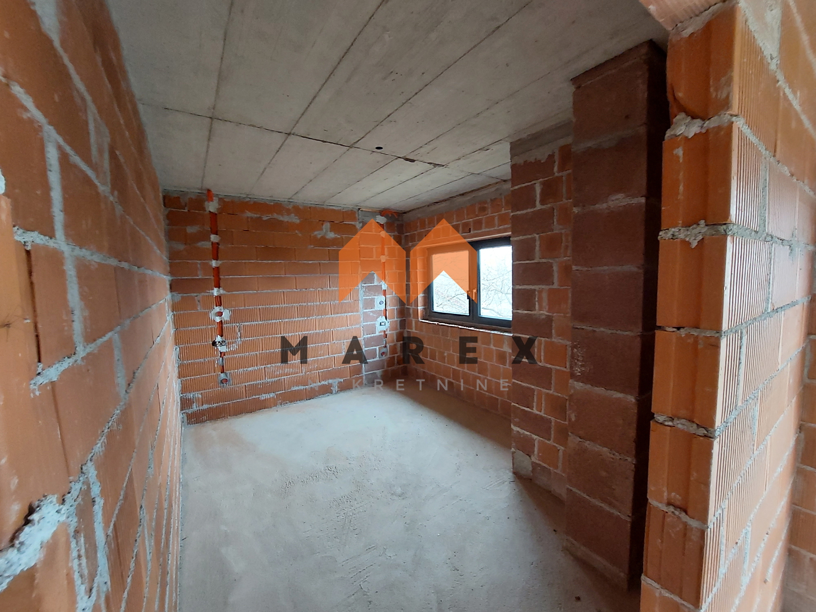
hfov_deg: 106.2
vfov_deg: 89.9
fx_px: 306
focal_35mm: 13
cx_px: 408
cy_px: 306
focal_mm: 1.74
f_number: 2.2
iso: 320
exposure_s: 1/50
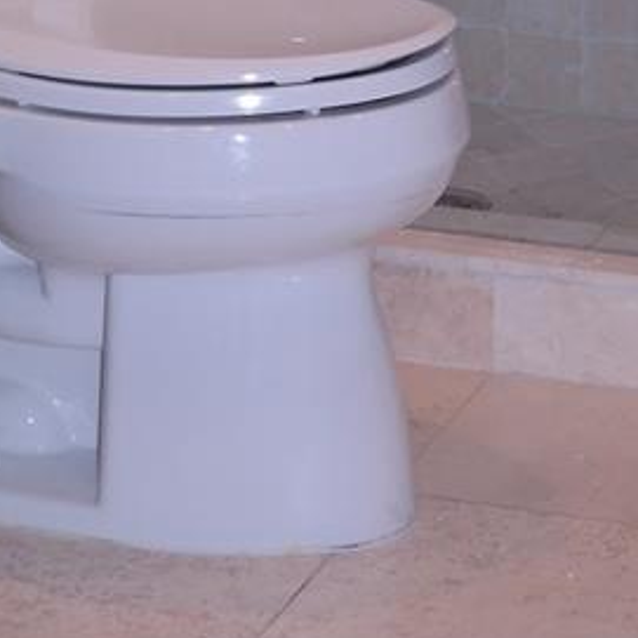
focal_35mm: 143
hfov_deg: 12.1
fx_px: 2982
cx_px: 620
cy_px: -327
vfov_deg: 11.7
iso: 200
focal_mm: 25
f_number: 5.6
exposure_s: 1/50
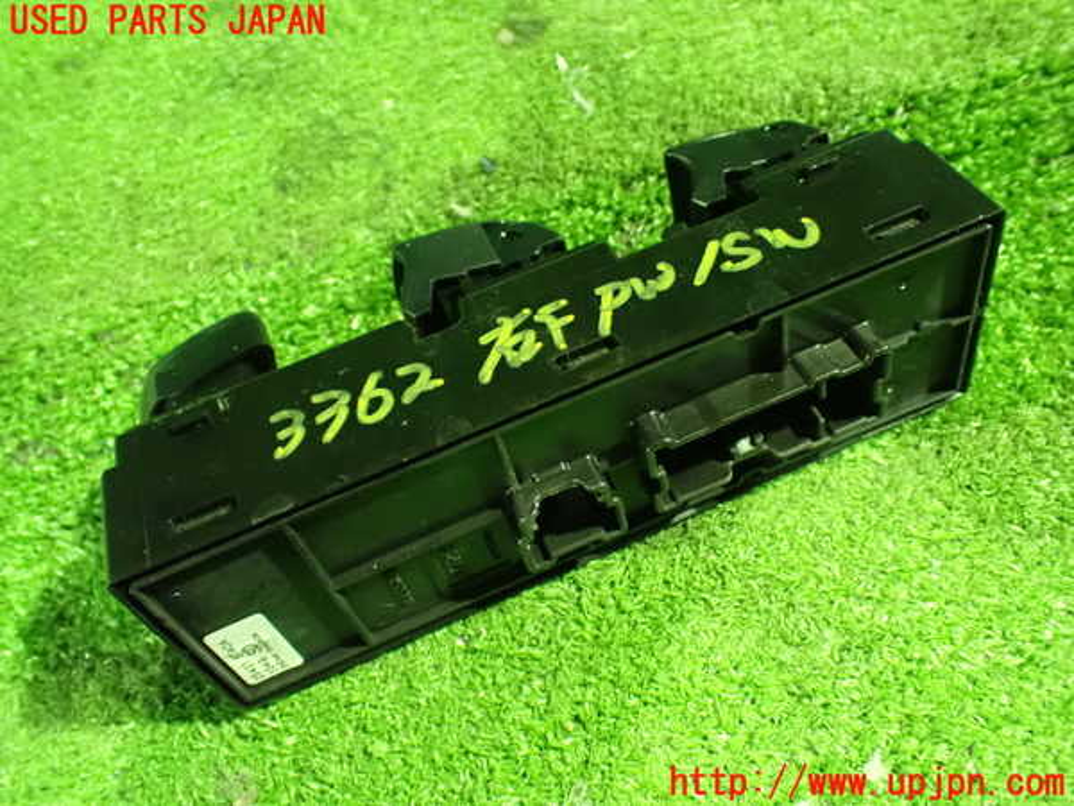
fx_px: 931
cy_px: 403
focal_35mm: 30
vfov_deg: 46.8
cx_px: 537
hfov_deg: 60.0
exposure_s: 1/25
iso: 1600
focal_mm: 5.4
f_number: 2.3
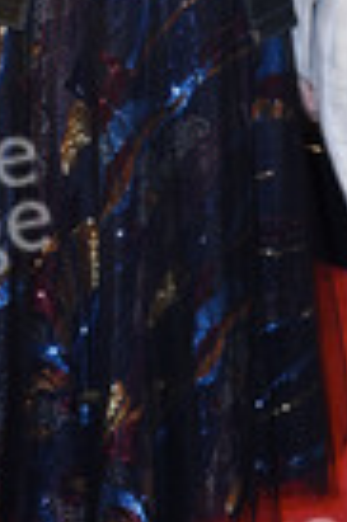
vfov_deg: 10.0
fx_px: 2971
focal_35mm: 205
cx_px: 271
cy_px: 38
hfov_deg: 6.7
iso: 1600
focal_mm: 70
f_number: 5.6
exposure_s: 1/250
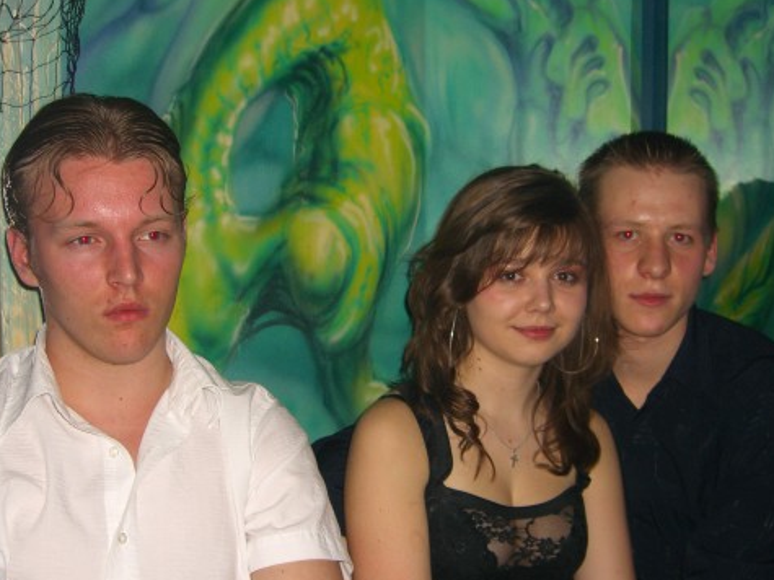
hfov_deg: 39.7
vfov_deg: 30.1
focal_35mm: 48
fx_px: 1073
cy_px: 358
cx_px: 398
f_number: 2.8
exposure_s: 1/60
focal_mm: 7.9
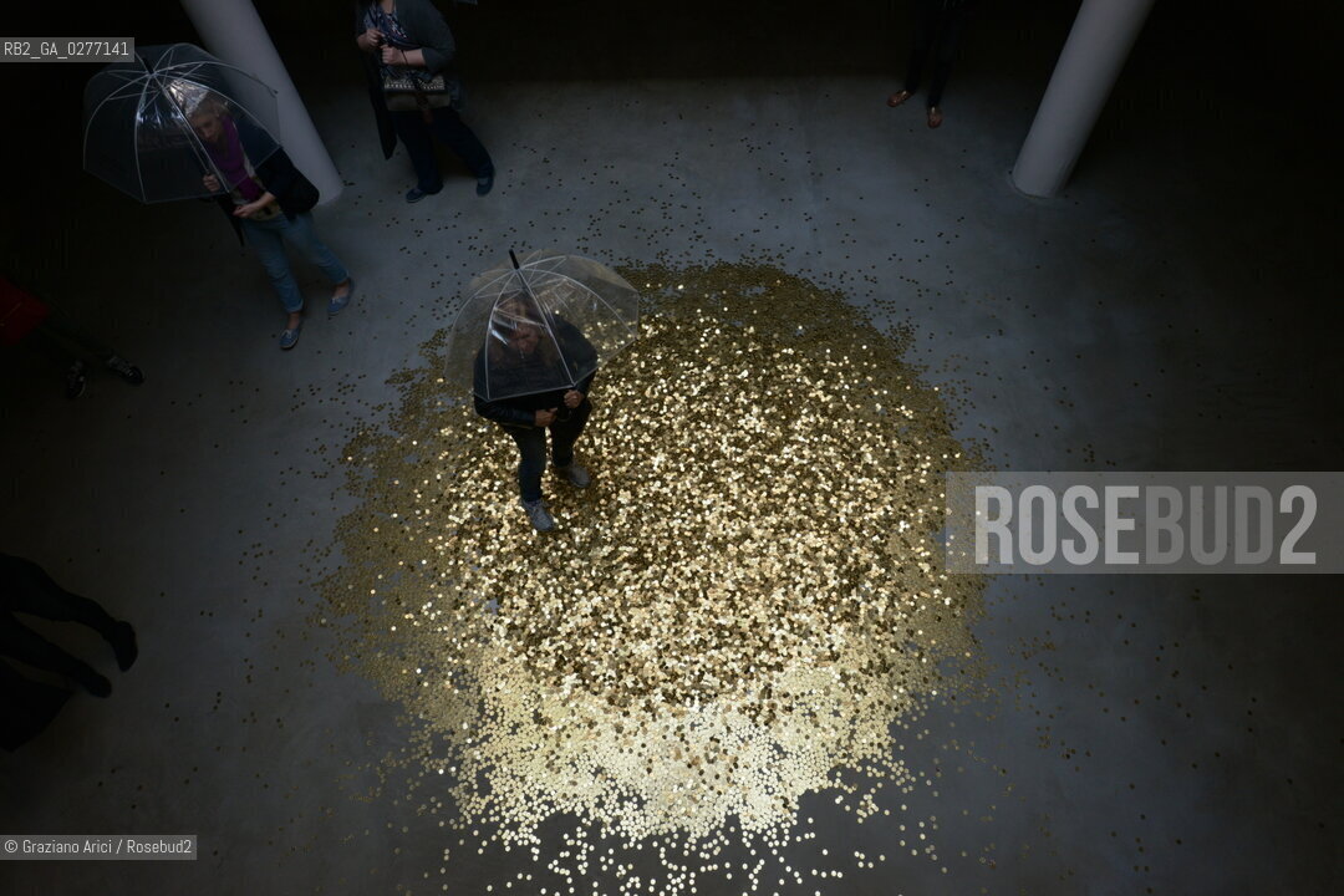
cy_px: 448
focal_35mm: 23
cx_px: 672
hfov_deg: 76.1
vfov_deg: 55.1
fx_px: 859
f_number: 9
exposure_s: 1/320
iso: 800
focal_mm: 23
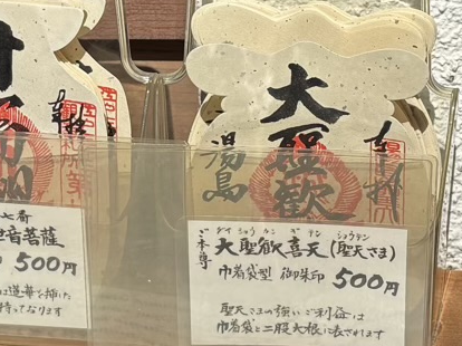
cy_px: 210
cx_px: 171
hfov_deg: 42.6
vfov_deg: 32.7
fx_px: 587
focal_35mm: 44
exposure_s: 1/8333
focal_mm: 5.96
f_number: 1.6
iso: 50
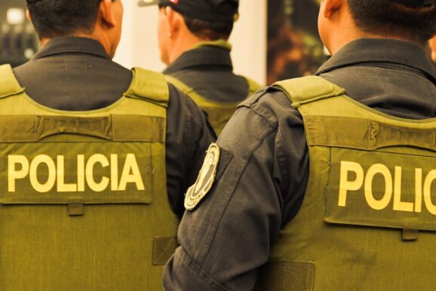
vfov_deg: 7.4
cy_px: 117
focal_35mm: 186
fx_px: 2254
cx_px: 157
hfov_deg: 11.0
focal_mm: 70
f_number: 4
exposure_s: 1/800
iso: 800
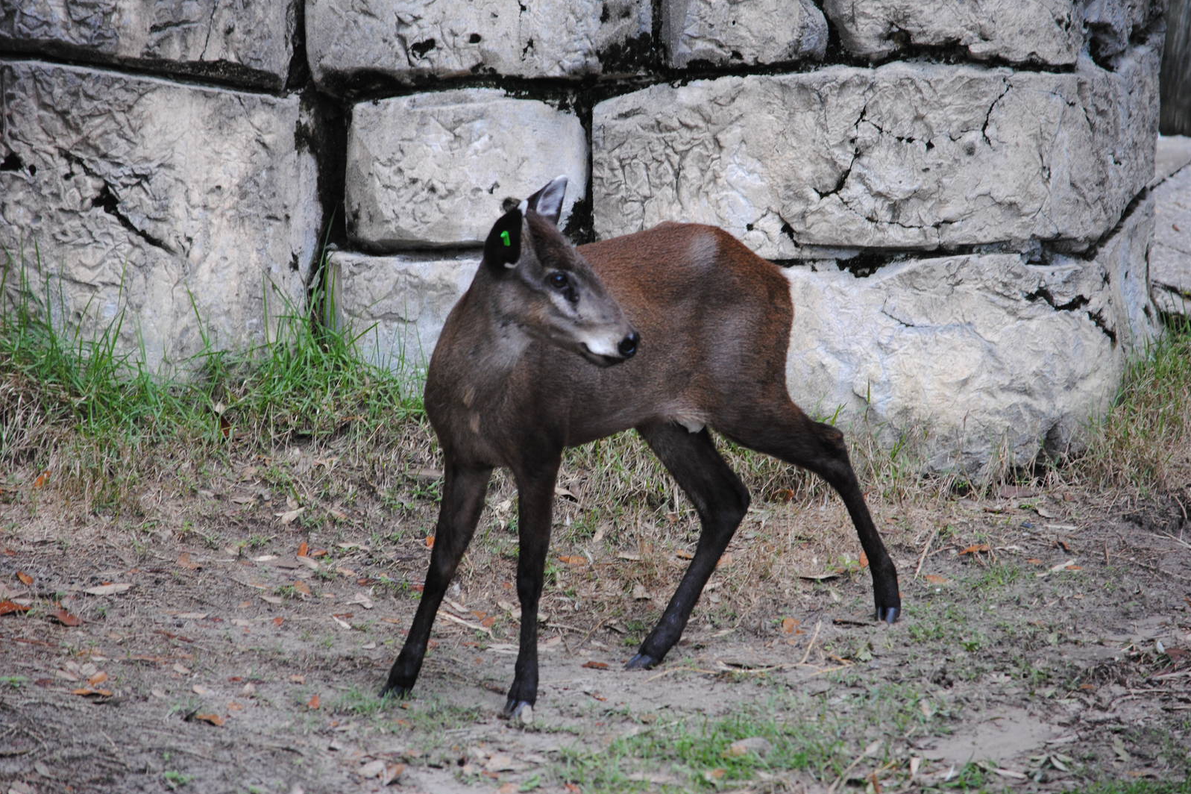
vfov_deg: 4.7
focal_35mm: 294
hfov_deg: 7.0
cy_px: 397
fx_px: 9707
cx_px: 596
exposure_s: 1/100
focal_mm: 195
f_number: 5
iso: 400
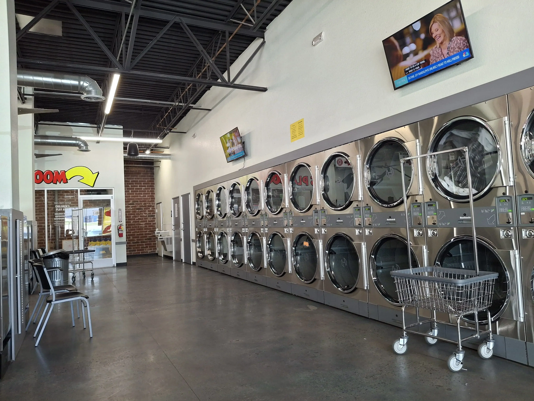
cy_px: 200
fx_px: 386
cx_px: 267
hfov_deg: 69.4
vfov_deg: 54.9
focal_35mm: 25
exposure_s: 1/120
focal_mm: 4.69
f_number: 1.8
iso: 200
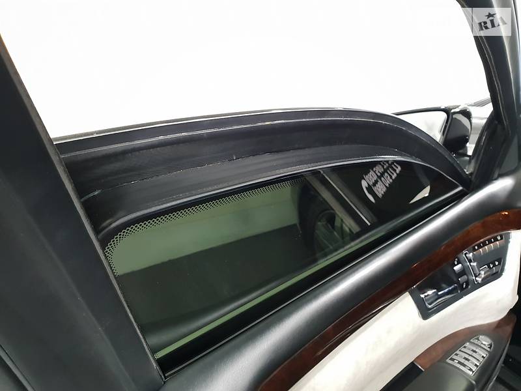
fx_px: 391
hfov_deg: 67.3
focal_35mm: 26
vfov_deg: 53.1
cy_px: 196
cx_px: 260
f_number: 2.4
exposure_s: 1/25
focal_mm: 4.3
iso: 320
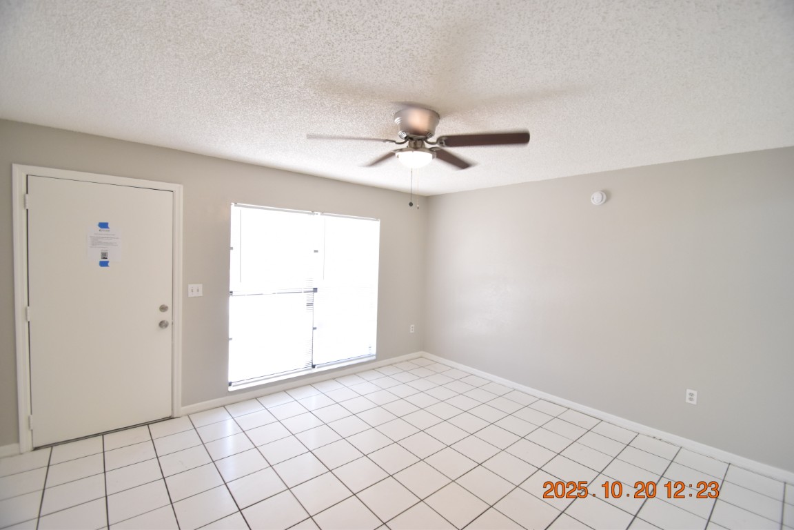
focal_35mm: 15
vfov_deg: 77.3
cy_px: 265
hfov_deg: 100.4
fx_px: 331
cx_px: 397
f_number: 3.5
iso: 800
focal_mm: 10
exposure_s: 1/60
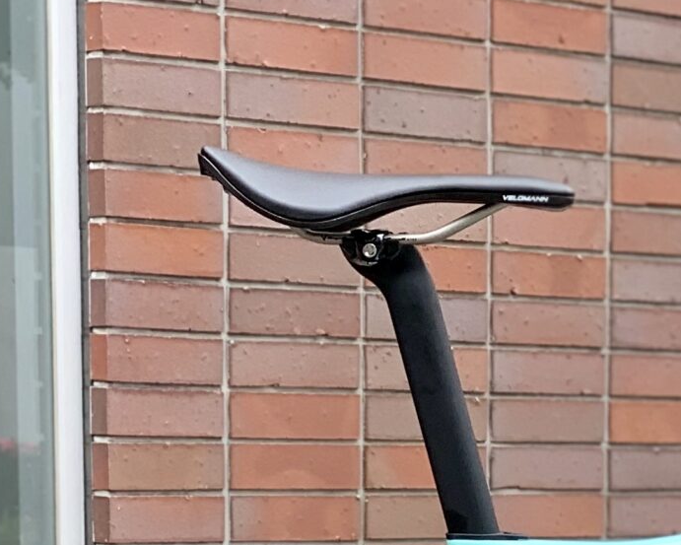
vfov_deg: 8.0
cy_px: 899
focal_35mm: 188
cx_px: 790
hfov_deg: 10.1
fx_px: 3790
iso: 32
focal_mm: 6
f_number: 2.4
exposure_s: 1/122
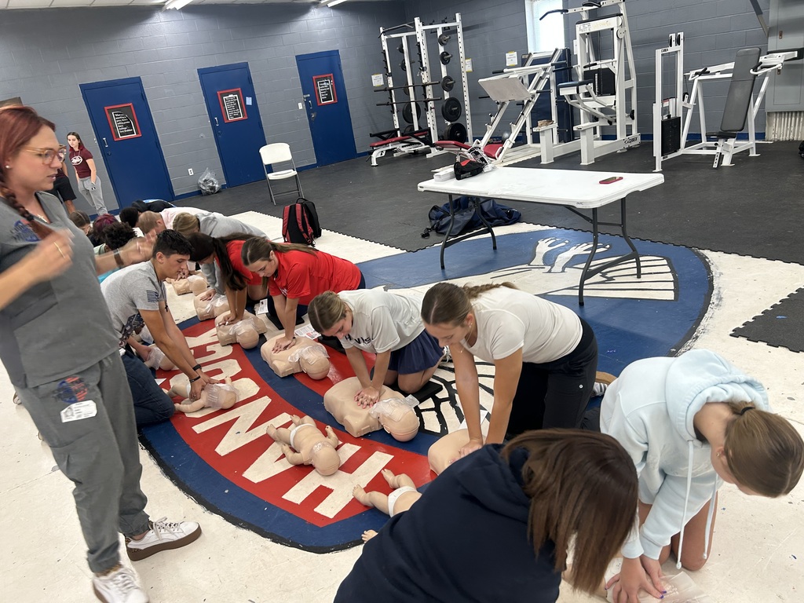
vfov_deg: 53.1
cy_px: 302
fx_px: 604
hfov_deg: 67.3
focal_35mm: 26
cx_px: 402
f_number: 1.5
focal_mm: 5.7
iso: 64
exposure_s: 1/60
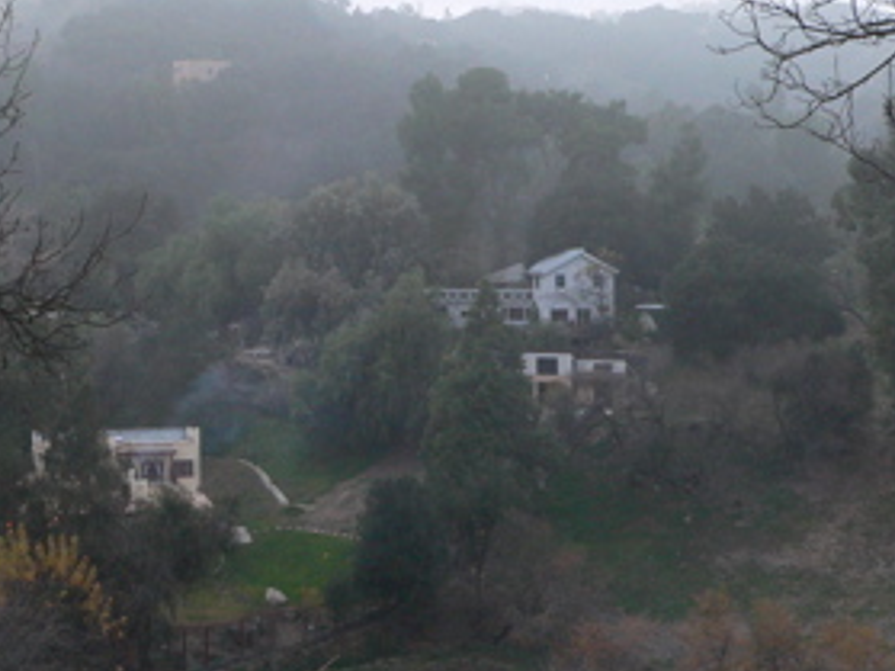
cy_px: 209
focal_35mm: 62
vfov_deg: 23.5
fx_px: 1602
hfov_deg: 30.9
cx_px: 289
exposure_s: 1/40
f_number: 2.8
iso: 200
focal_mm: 6
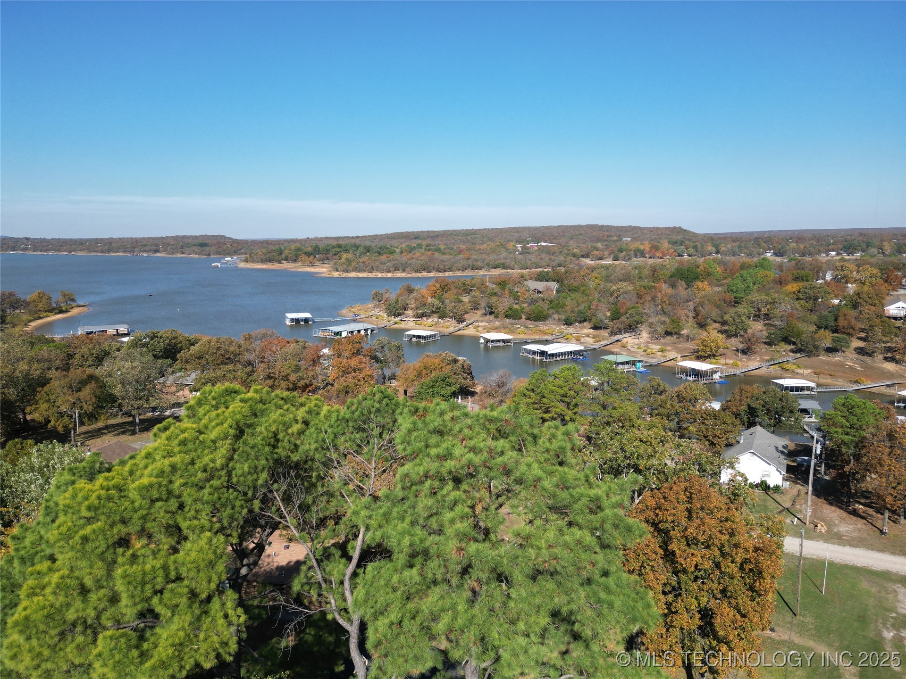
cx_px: 453
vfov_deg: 56.8
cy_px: 340
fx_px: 628
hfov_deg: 71.6
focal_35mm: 24
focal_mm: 6.72
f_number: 1.7
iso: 100
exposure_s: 1/2500
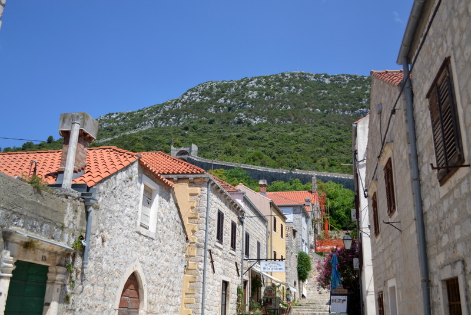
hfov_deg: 57.2
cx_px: 236
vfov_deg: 40.0
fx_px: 432
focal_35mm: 33
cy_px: 158
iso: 100
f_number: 3.8
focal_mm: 22
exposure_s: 1/800
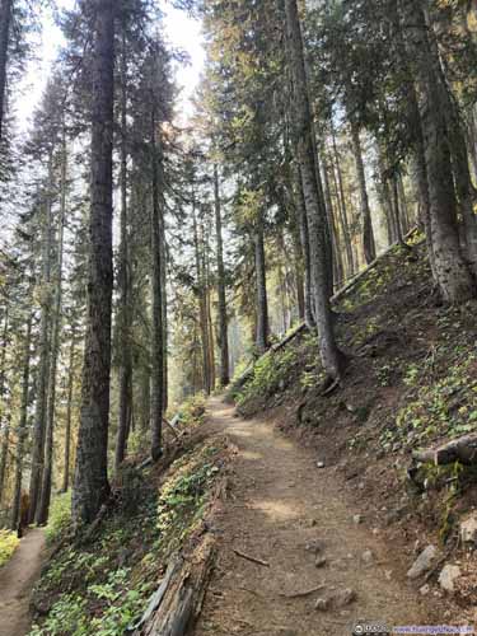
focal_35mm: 23
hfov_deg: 58.9
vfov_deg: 73.9
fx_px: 423
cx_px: 238
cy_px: 318
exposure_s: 1/180
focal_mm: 5.4
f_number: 1.8
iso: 64
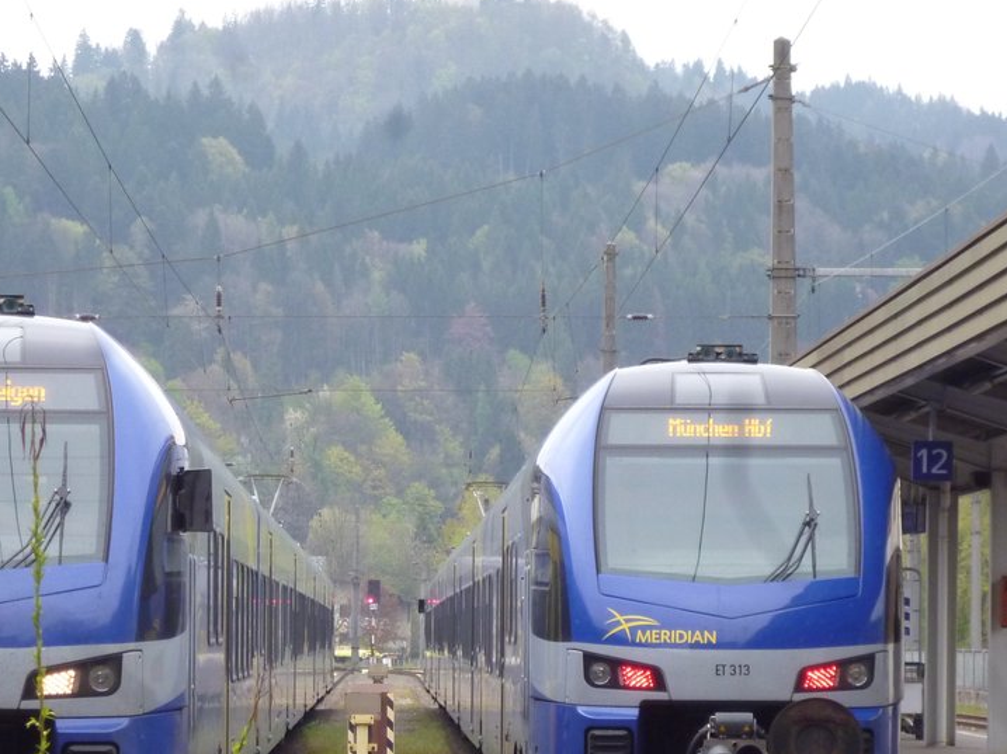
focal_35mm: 164
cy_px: 588
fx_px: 4768
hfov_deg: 12.0
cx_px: 371
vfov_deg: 9.0
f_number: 6.2
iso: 250
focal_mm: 17.5
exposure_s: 1/125
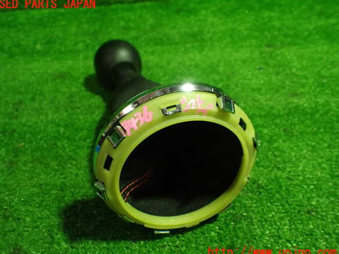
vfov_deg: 45.4
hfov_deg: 58.4
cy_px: 128
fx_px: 303
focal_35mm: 31
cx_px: 165
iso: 800
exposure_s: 1/100
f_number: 2.3
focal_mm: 5.4
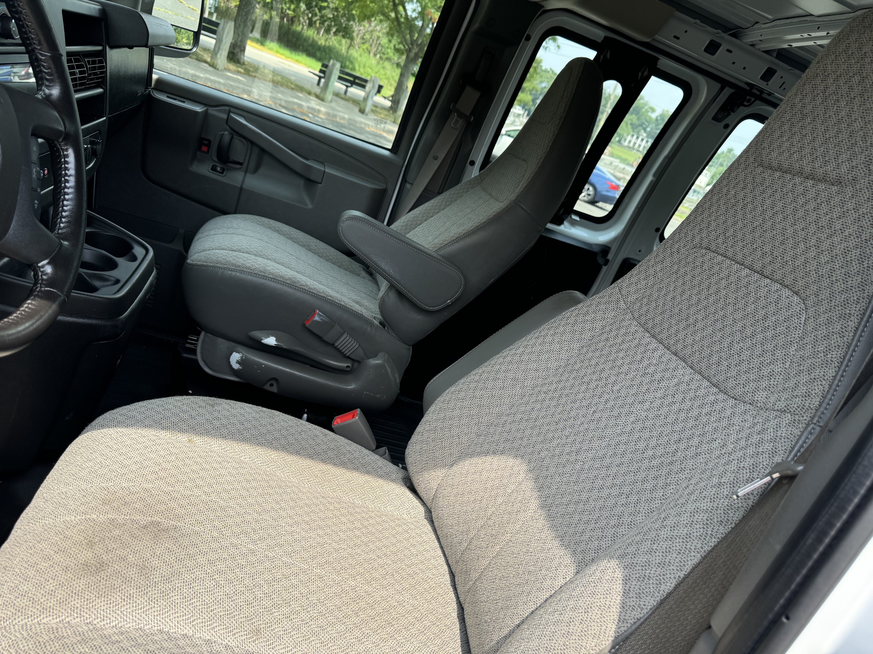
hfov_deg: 71.6
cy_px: 327
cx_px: 436
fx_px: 605
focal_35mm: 24
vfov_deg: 56.8
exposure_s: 1/900
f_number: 1.78
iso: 80
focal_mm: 6.76
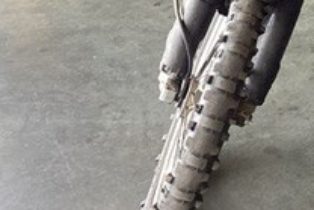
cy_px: -76
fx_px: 864
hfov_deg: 19.9
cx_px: 325
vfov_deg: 13.3
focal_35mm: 99
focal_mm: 3.3
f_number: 2.4
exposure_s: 1/50
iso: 125
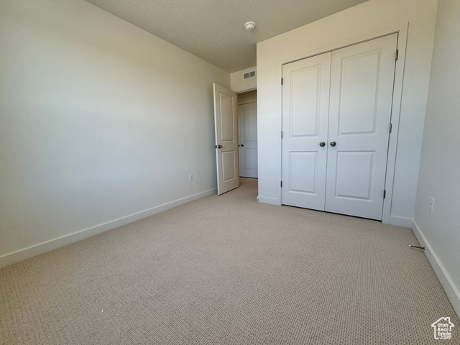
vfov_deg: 85.7
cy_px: 172
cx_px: 230
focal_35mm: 14
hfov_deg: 102.1
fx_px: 186
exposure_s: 1/120
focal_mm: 2.22
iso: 64
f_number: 2.2
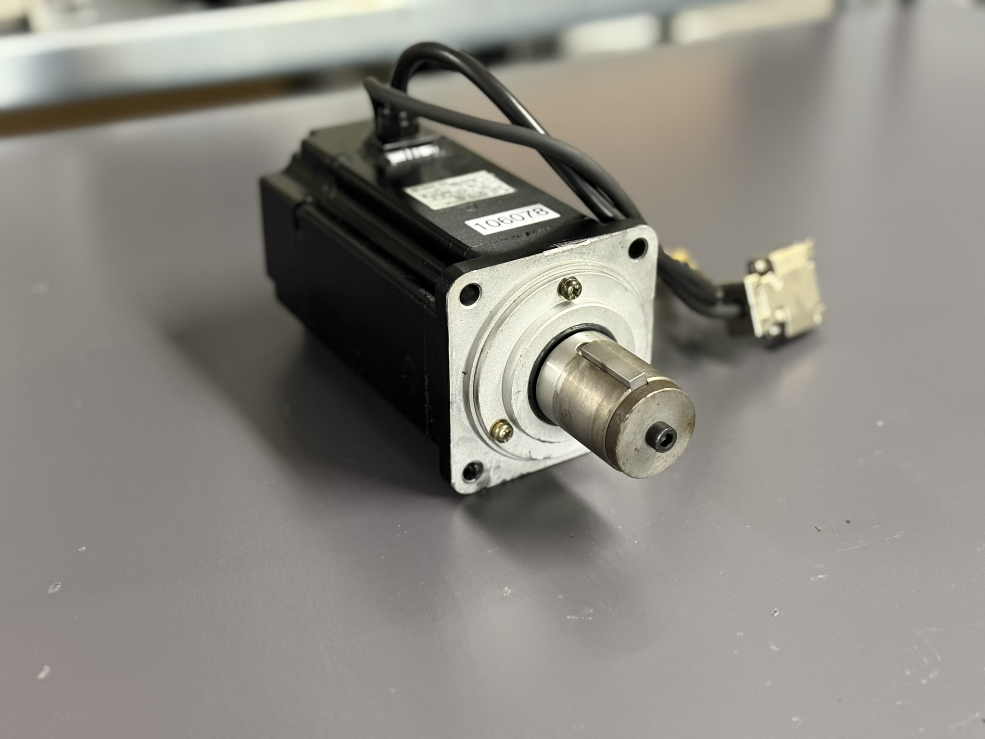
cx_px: 492
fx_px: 1366
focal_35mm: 48
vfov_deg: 30.3
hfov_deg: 39.7
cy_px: 370
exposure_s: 1/33
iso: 320
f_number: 1.78
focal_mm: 6.76
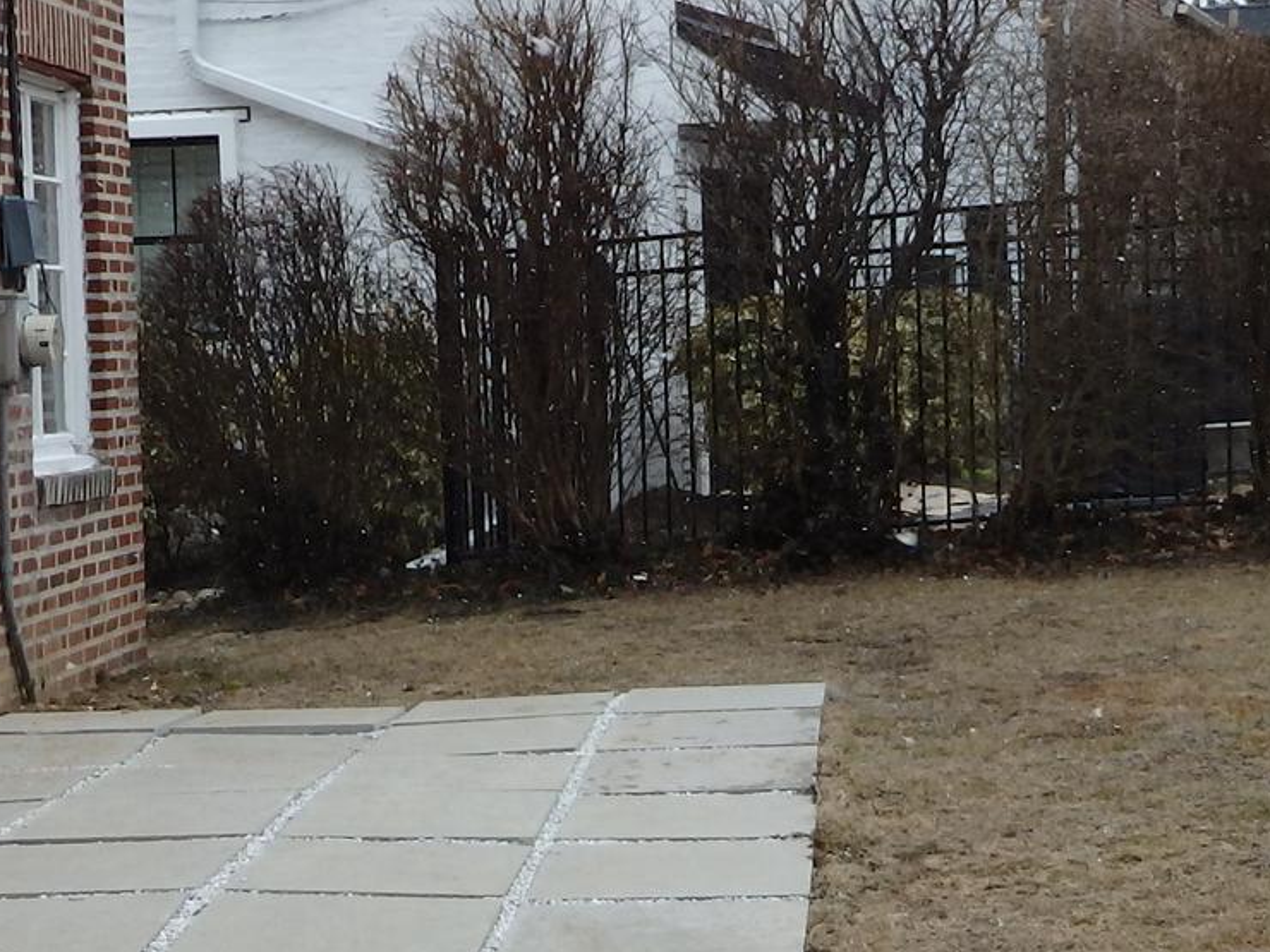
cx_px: 714
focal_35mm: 83
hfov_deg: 23.5
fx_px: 3045
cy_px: 600
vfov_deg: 17.7
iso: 125
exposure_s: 1/500
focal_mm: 5.5
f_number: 3.3
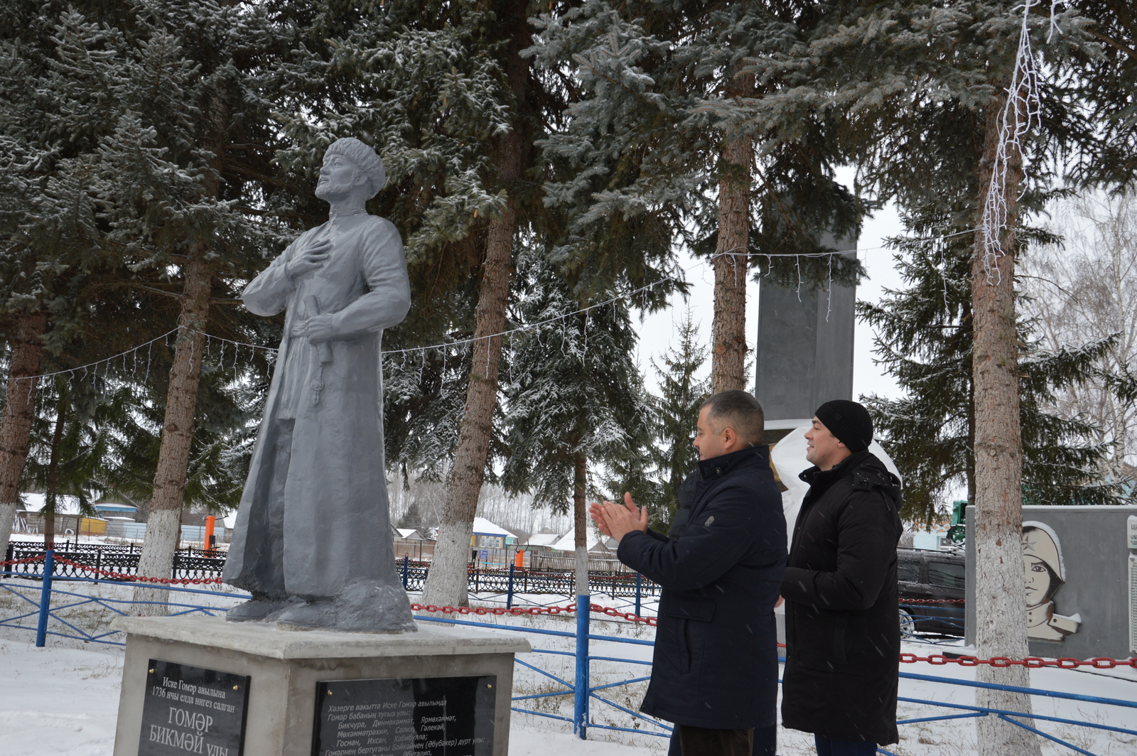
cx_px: 568
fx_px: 1231
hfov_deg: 49.6
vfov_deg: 34.2
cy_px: 378
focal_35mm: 39
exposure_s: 1/125
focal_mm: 26
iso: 160
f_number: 5.6
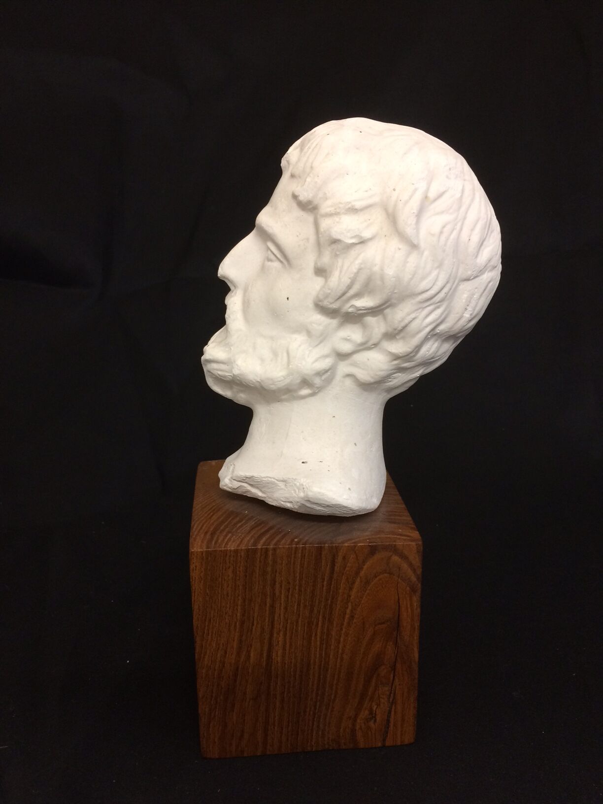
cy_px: 402
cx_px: 302
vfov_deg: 61.7
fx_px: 674
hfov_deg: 48.2
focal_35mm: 29
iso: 160
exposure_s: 1/33
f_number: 2.2
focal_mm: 4.15
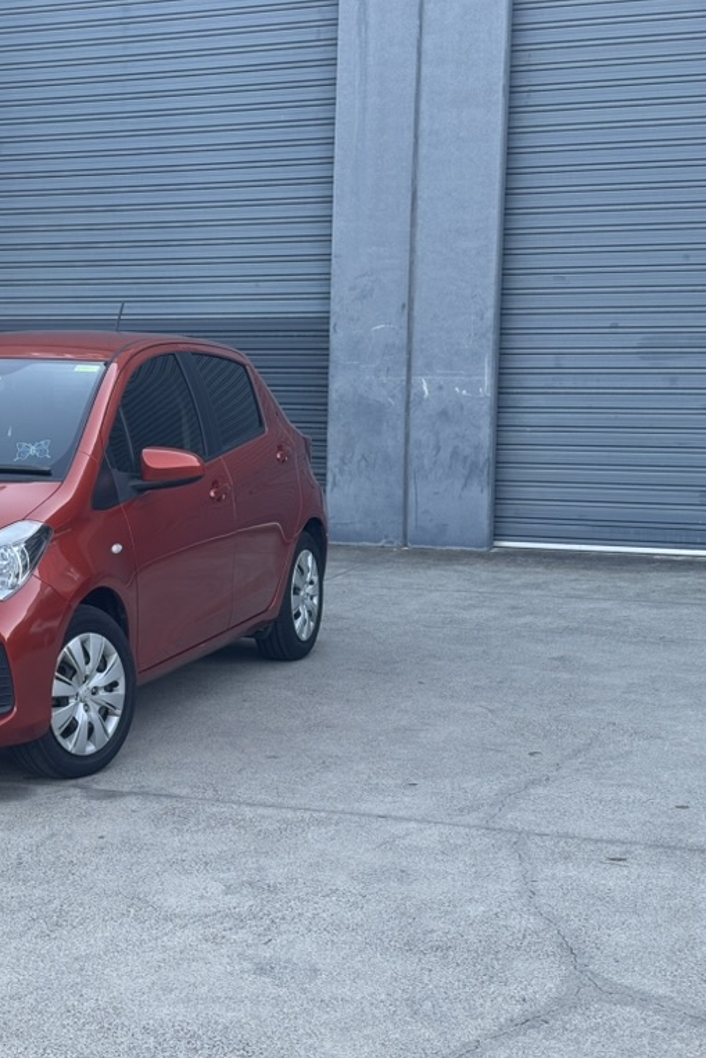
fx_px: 1970
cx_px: 21
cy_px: 530
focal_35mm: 67
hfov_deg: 19.8
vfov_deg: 30.1
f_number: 1.78
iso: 80
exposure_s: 1/172
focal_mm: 6.76
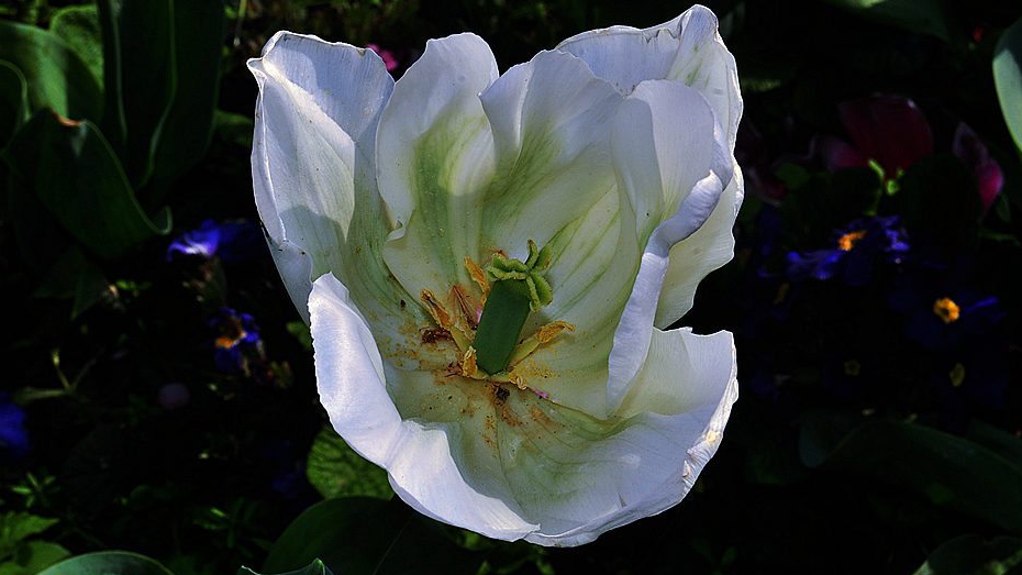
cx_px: 512
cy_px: 288
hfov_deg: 24.6
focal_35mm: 87
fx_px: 2345
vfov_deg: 14.0
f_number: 18
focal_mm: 55
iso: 200
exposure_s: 1/200
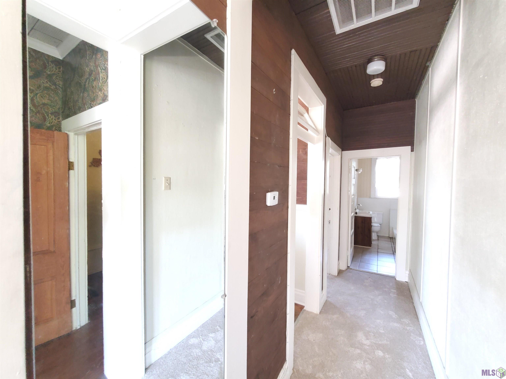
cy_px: 190
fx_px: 190
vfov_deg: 89.9
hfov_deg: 106.2
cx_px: 253
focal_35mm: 13
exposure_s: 1/17
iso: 800
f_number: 2.2
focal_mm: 1.8
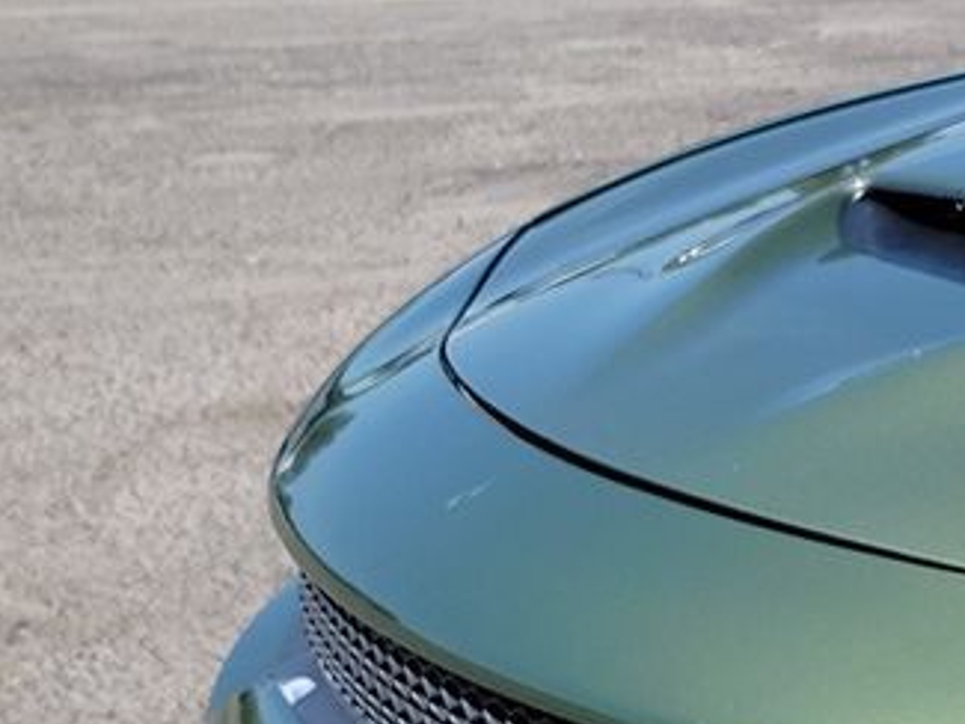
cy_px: 590
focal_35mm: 118
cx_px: 2040
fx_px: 3291
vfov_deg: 12.5
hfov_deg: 13.7
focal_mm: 6.7
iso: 50
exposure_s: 1/885
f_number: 1.8
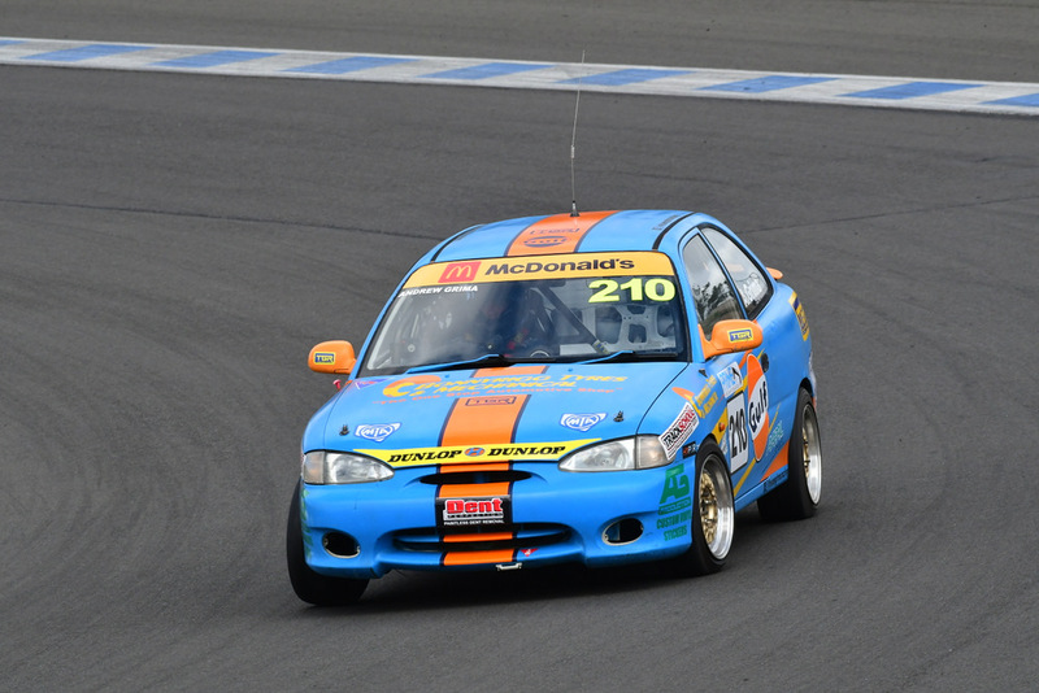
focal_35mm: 390
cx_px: 520
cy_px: 346
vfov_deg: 3.5
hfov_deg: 5.3
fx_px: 11259
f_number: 10
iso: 640
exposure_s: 1/640
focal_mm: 260
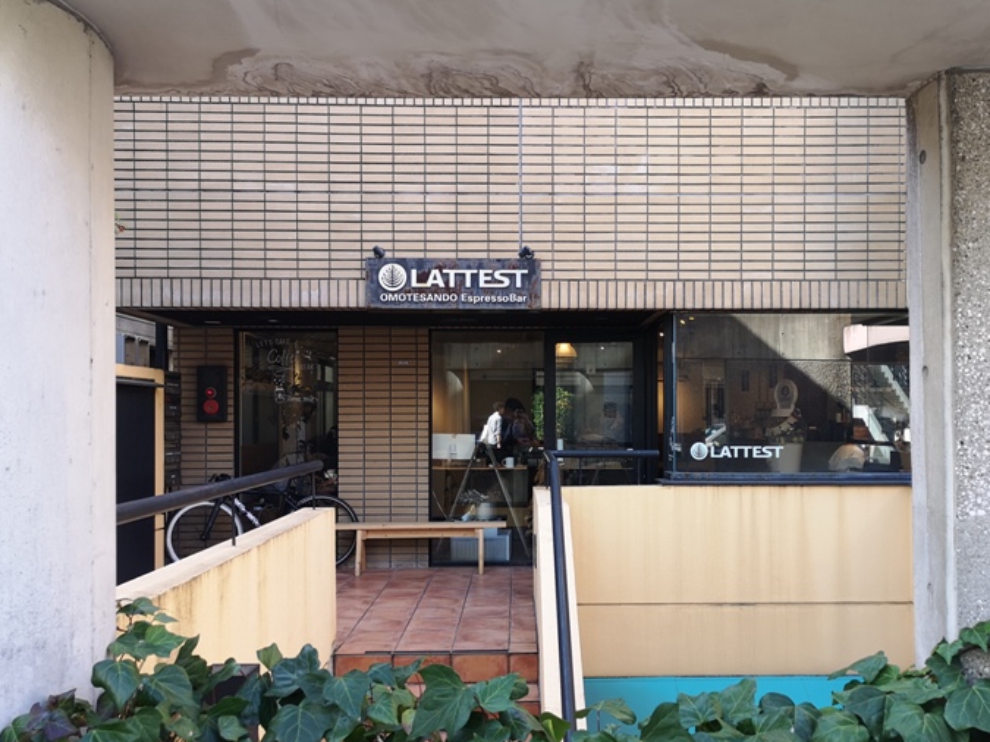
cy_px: 411
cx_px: 532
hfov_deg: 56.8
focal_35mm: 32
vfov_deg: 44.1
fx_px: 915
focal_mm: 3.95
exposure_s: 1/109
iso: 50
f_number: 1.8
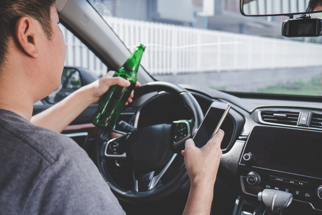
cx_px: 161
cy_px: 108
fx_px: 358
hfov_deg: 48.5
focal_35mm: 40
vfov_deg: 33.4
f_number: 3.2
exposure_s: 1/80
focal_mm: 26.5
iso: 320
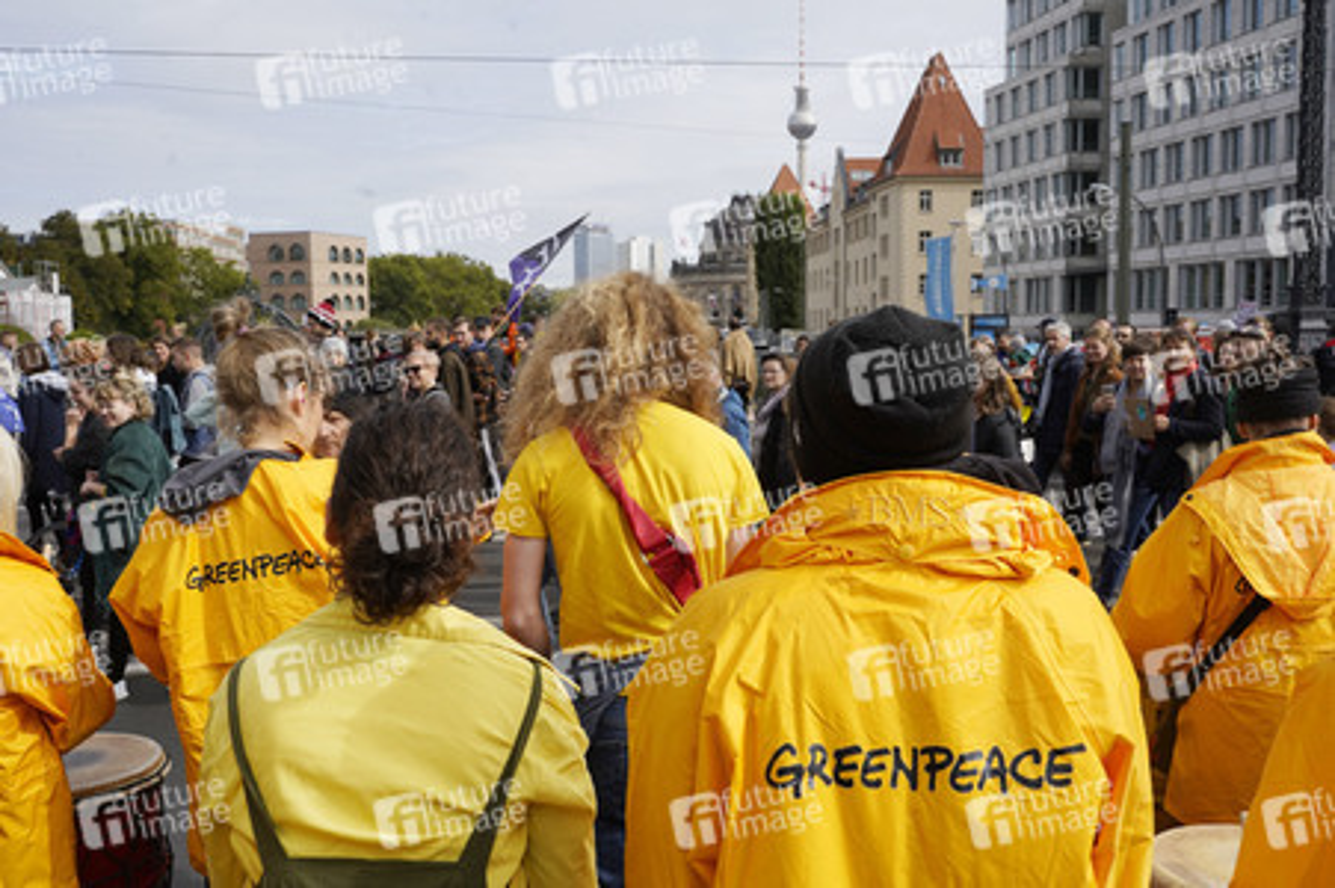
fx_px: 1334
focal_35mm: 36
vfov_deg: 36.8
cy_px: 444
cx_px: 668
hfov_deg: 53.2
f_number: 11
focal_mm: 36
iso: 160
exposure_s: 1/250
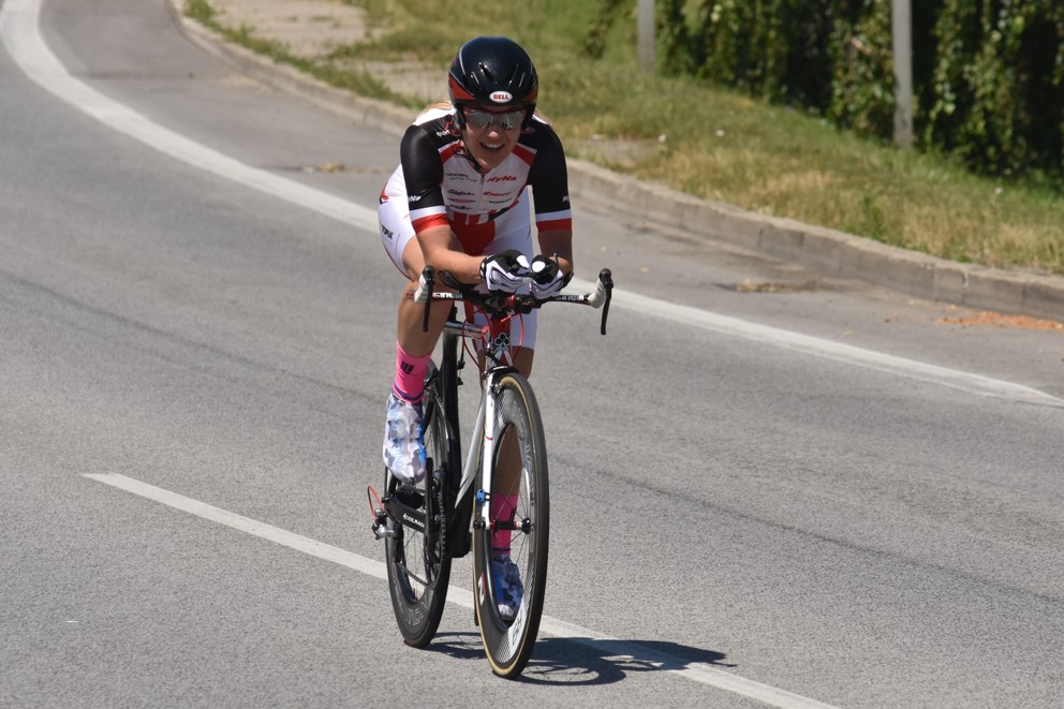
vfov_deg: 4.6
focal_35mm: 300
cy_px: 354
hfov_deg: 6.9
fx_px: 8865
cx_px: 532
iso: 500
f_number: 5.6
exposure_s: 1/2000
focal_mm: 200
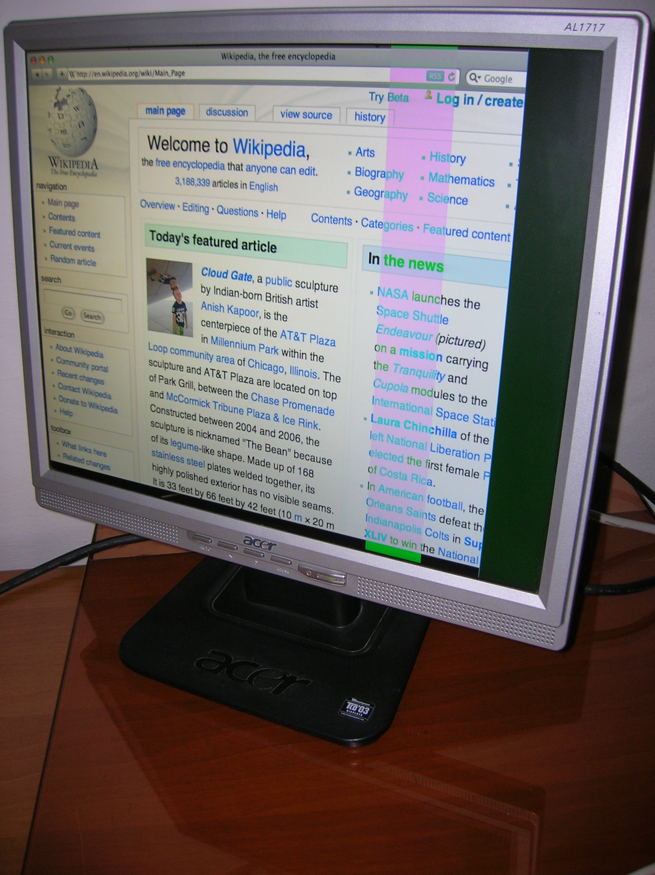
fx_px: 859
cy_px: 438
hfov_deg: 41.7
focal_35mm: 34
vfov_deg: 54.0
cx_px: 328
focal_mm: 5.7
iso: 50
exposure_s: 1/30
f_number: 2.9
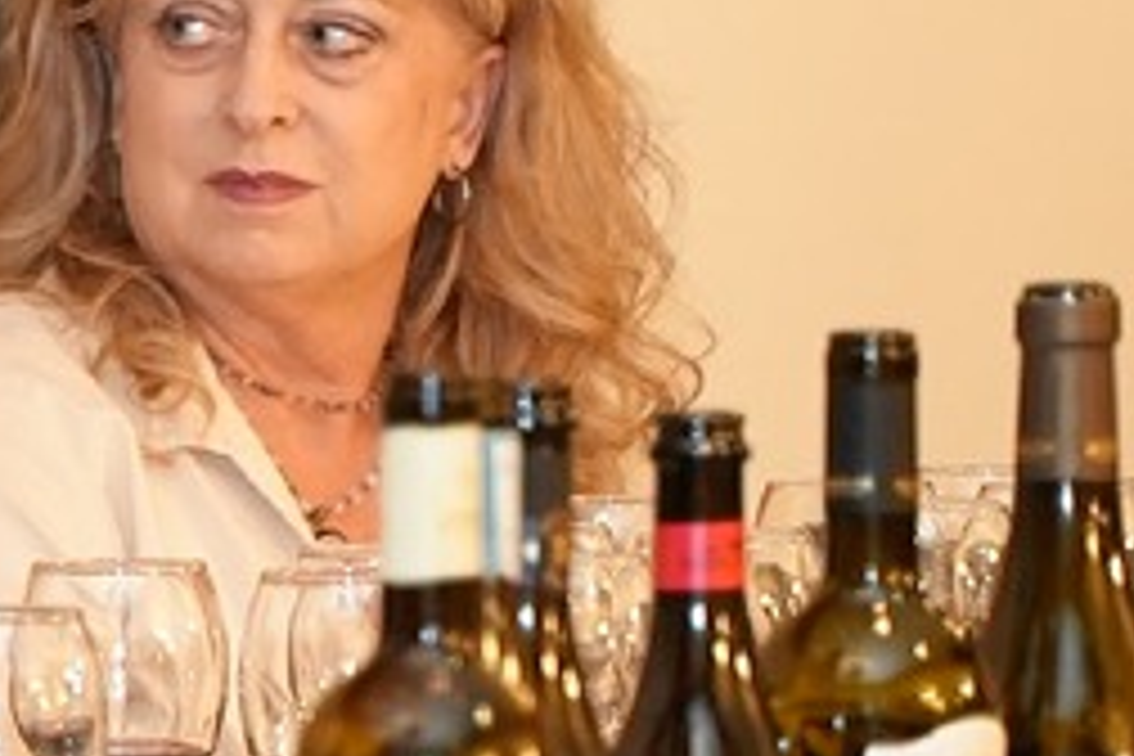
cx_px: -1490
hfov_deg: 5.6
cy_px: 562
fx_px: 11245
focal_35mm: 357
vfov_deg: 3.8
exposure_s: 1/160
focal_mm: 75
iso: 4000
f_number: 4
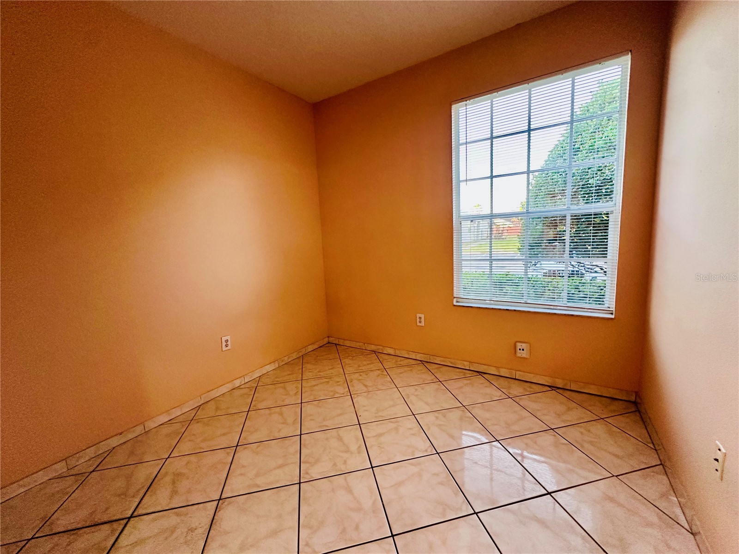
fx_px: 299
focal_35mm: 14
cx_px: 370
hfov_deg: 102.1
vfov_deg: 85.7
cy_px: 277
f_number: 2.2
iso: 250
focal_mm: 2.22
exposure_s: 1/60
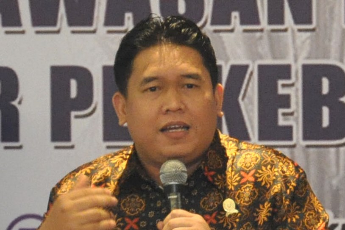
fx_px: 1510
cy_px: 115
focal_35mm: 158
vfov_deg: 8.7
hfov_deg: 13.0
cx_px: 172
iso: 1600
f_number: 5.6
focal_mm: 105
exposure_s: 1/20
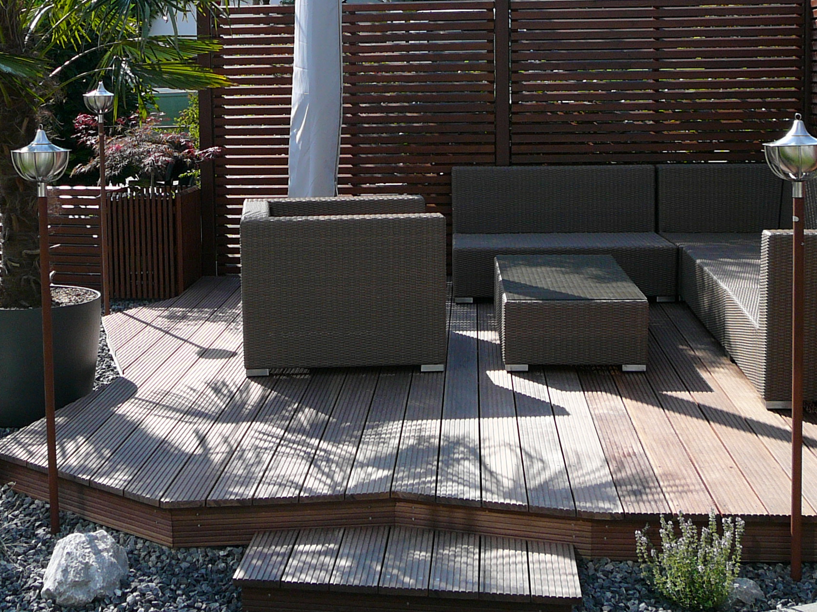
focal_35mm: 53
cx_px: 328
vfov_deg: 27.4
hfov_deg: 36.0
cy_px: 210
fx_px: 1251
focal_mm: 5.2
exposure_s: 1/800
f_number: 2.8
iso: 80
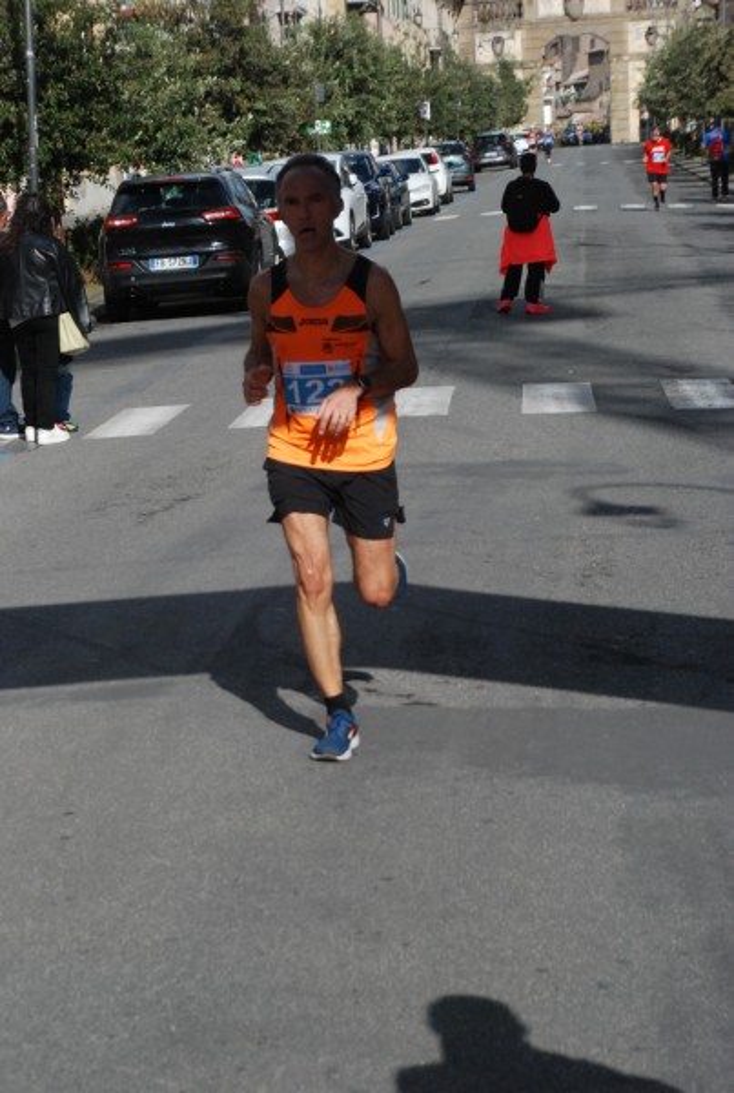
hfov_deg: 13.1
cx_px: 367
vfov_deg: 19.4
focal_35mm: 105
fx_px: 3194
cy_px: 546
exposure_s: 1/2000
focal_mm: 70
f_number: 8
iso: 1000
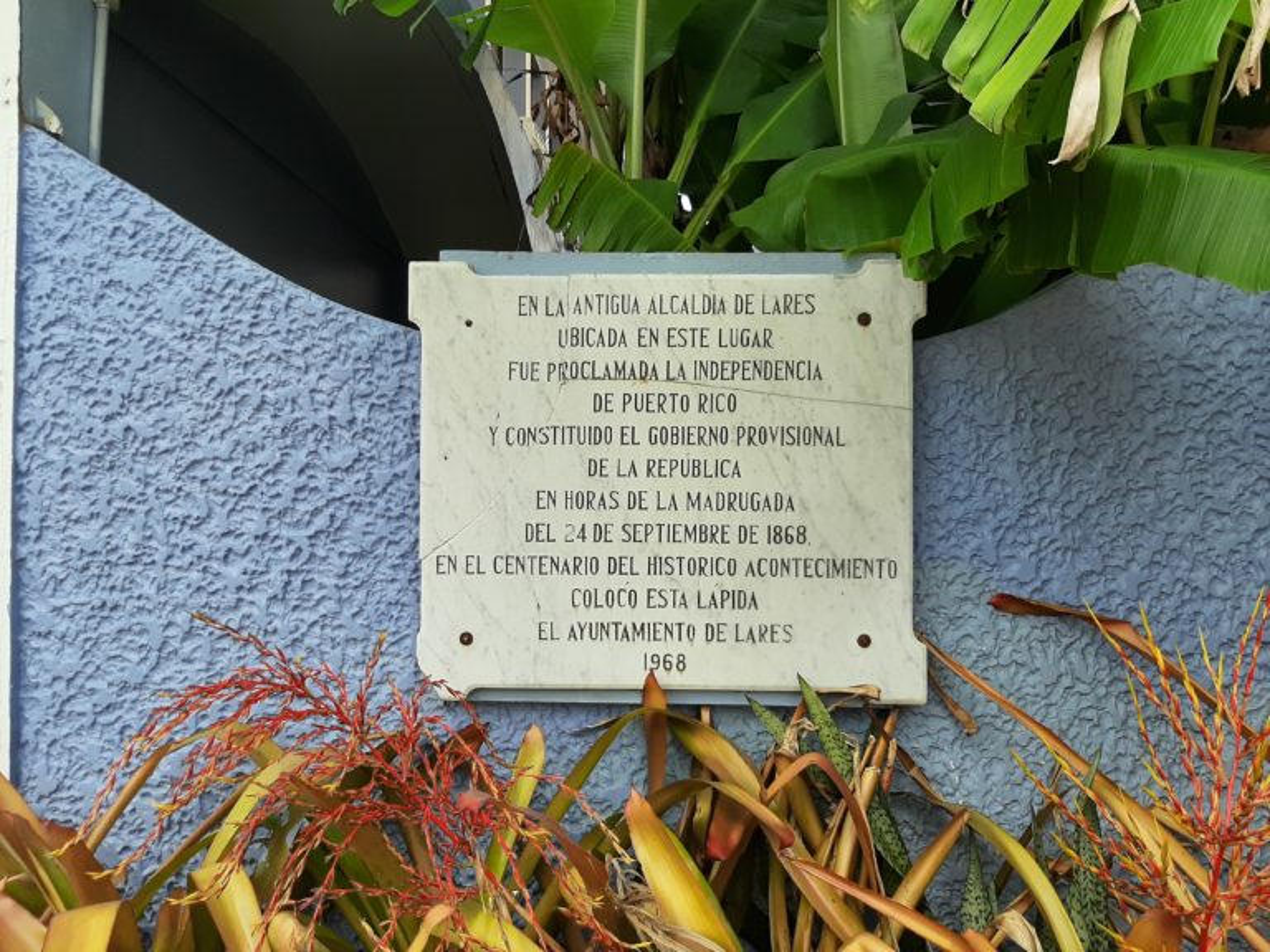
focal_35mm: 26
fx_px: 954
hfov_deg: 67.3
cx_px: 635
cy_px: 476
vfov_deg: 53.1
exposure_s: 1/573
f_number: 1.7
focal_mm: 3.93
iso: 40
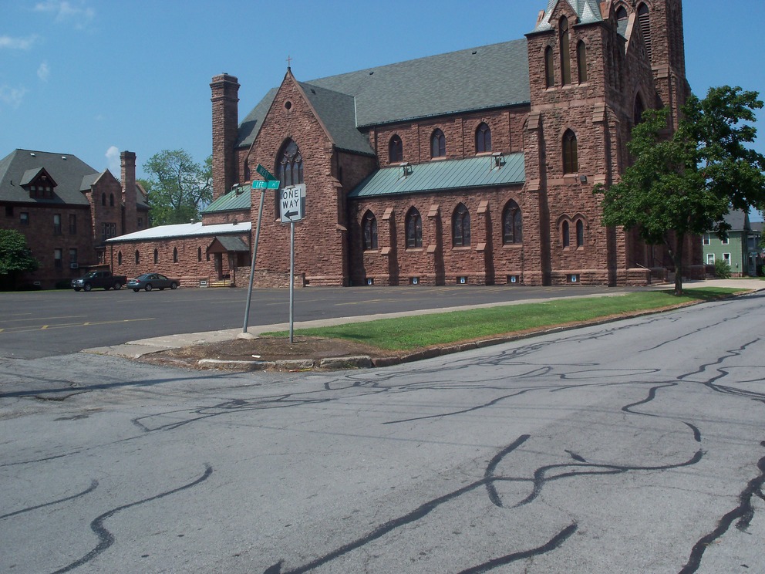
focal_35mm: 35
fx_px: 773
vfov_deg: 40.7
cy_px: 287
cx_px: 382
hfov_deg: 52.6
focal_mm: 6.3
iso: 64
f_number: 5.5
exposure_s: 1/500
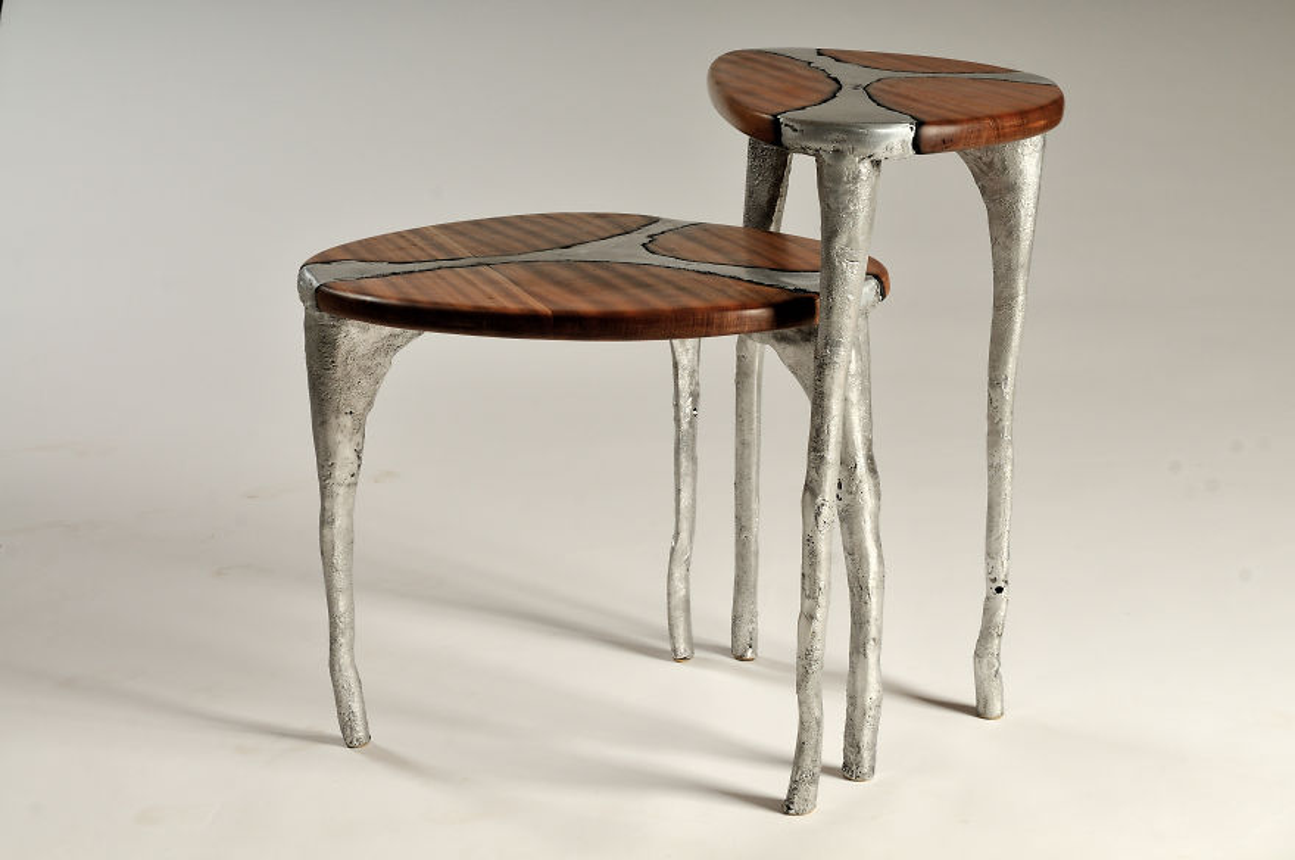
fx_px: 2586
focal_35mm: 72
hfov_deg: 28.1
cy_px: 430
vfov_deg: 18.9
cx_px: 648
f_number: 10
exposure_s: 1/200
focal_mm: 48
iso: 200
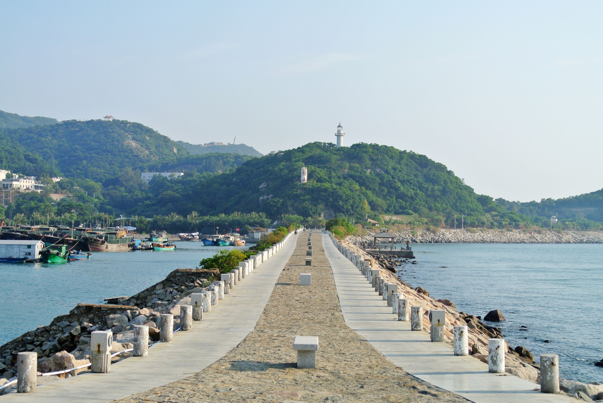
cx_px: 302
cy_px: 202
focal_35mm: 61
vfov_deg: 22.3
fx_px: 1023
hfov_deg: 32.9
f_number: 5
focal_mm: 22.7
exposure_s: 1/500
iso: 100
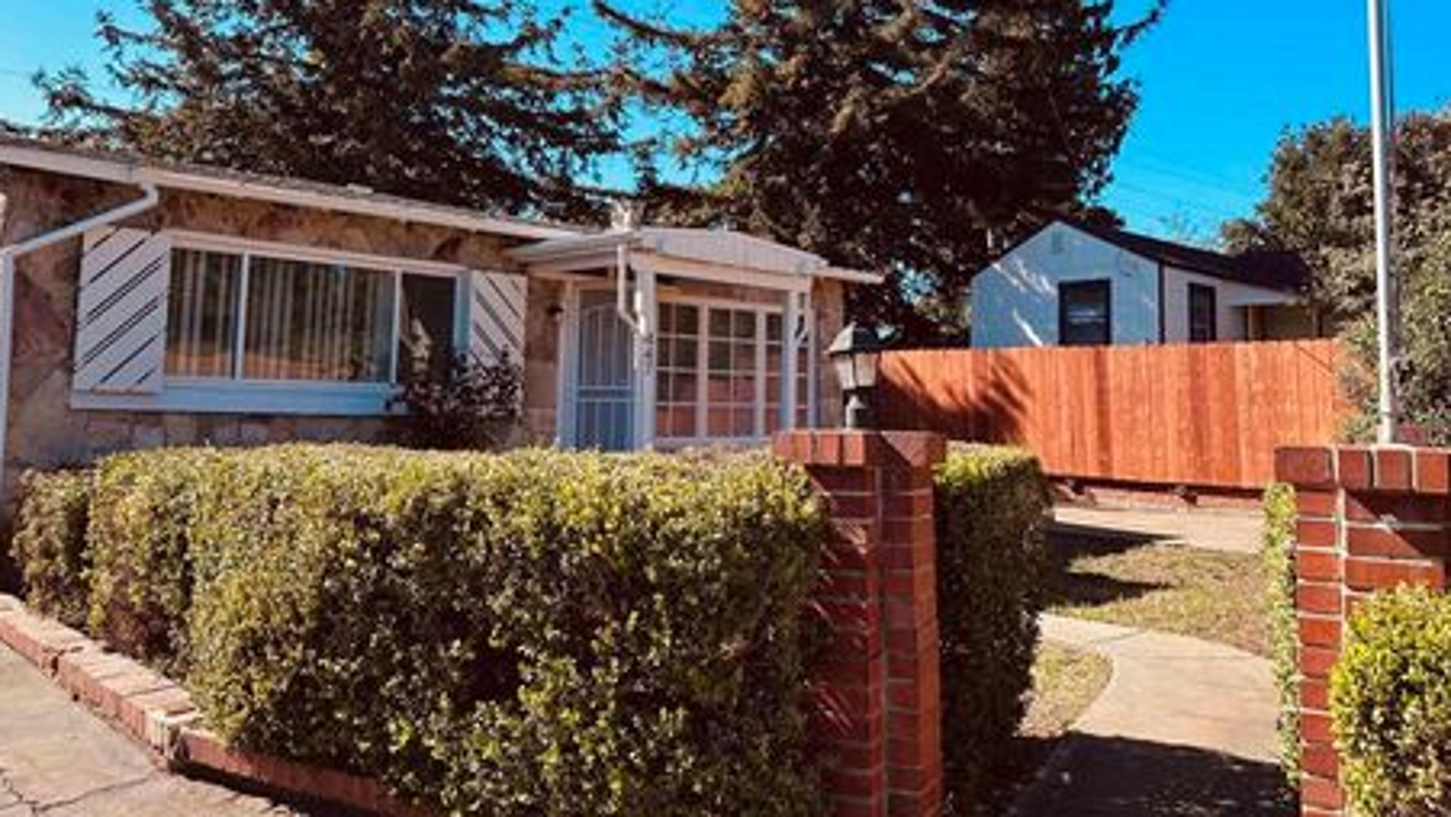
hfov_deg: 66.0
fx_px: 1116
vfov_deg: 39.8
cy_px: 288
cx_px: 740
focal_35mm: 29
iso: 80
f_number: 1.78
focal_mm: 6.86
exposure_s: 1/1949
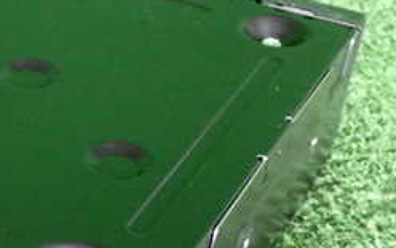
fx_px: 1133
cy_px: 202
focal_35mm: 105
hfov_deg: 18.8
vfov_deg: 12.4
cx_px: -70
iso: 1250
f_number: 2.8
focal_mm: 7.31
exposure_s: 1/125
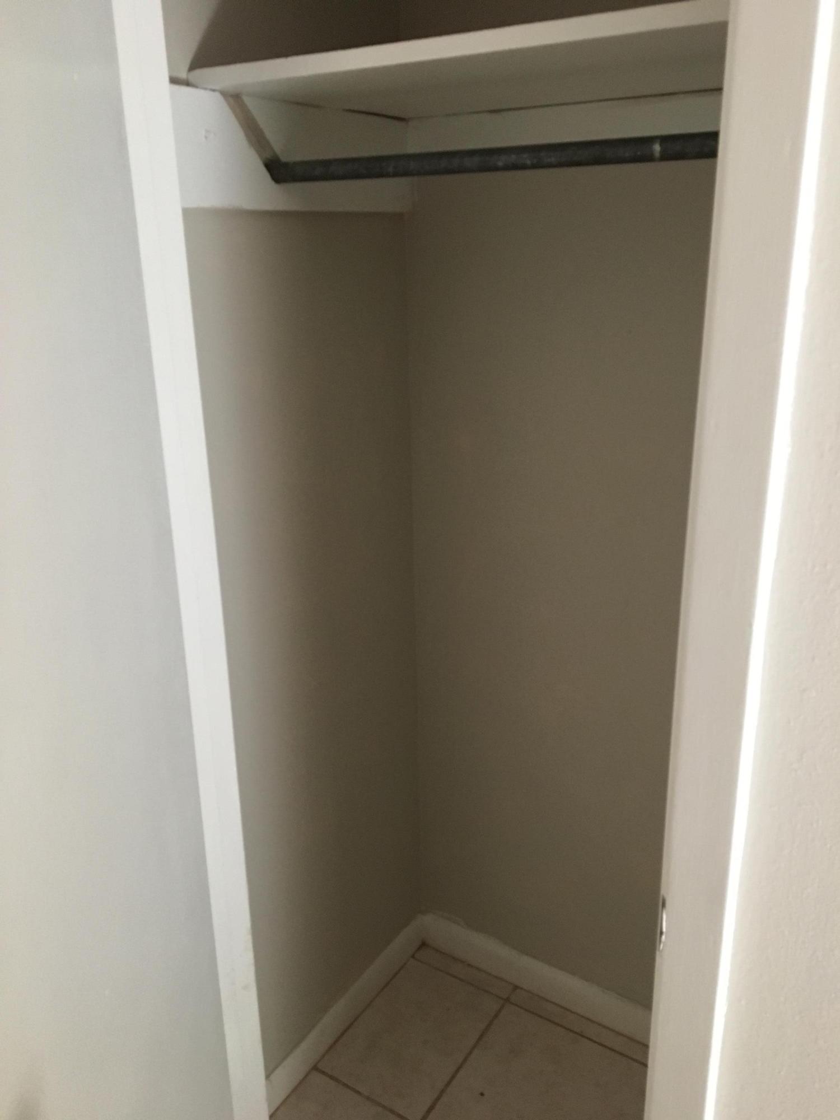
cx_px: 420
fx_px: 938
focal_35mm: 29
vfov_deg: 61.7
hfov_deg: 48.2
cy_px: 560
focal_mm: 4.15
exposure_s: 1/20
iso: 200
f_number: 2.2
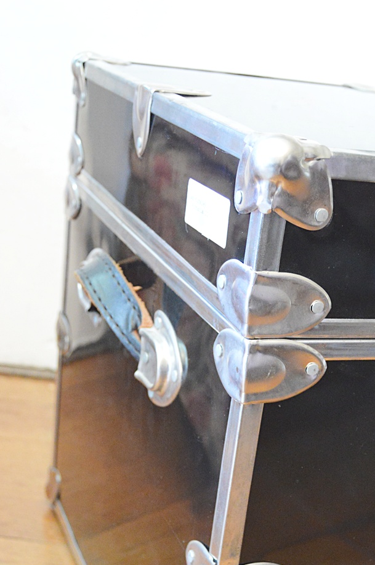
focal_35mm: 64
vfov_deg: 31.2
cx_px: 273
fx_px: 1003
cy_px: 372
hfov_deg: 21.0
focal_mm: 26
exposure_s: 1/40
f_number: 4
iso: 3200
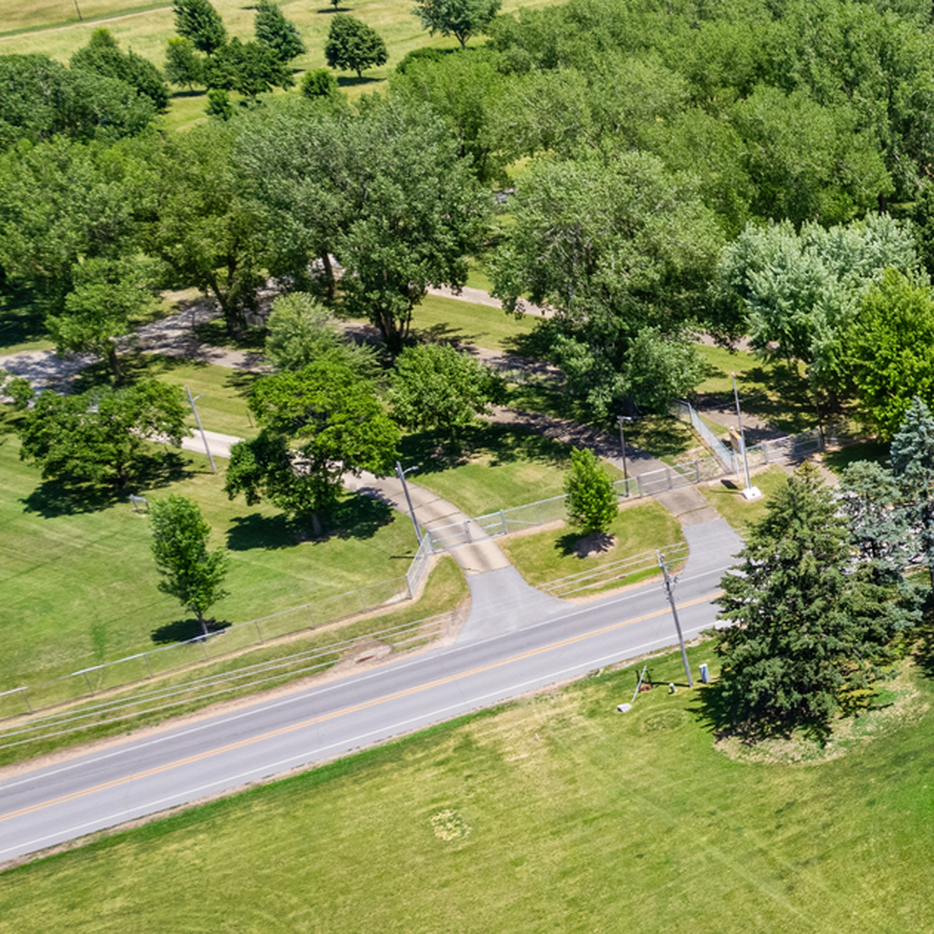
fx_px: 1465
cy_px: 460
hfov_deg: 29.2
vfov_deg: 35.4
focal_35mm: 48
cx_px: 1191
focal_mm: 8.38
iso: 100
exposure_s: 1/1250
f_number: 2.8
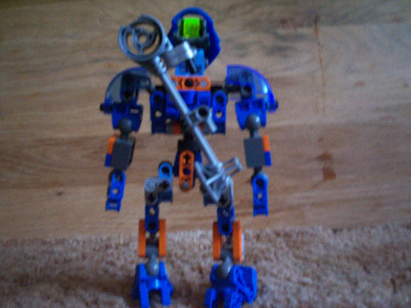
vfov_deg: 39.7
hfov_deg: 51.4
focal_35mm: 36
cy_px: 154
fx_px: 427
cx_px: 206
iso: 400
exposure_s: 1/8
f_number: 4.5
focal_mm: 5.9
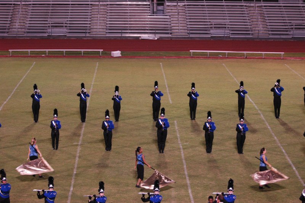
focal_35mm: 135
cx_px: 152
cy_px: 102
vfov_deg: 10.1
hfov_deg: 15.2
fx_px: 1143
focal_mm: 90
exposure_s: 1/60
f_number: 2.8
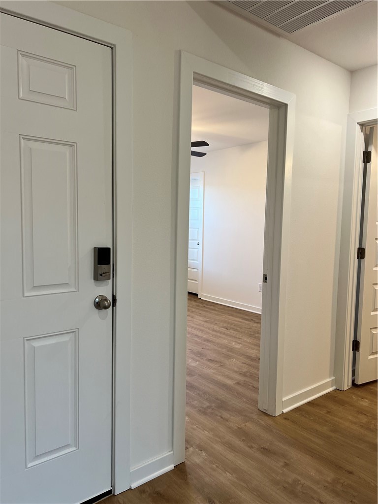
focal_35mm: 26
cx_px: 189
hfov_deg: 53.1
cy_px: 252
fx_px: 379
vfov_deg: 67.3
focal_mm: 5.7
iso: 80
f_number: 1.5
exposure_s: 1/120
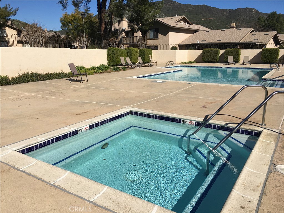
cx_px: 142
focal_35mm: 29
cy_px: 106
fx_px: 238
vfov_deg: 48.2
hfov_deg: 61.7
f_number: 2.2
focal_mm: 4.15
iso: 25
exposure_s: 1/3497
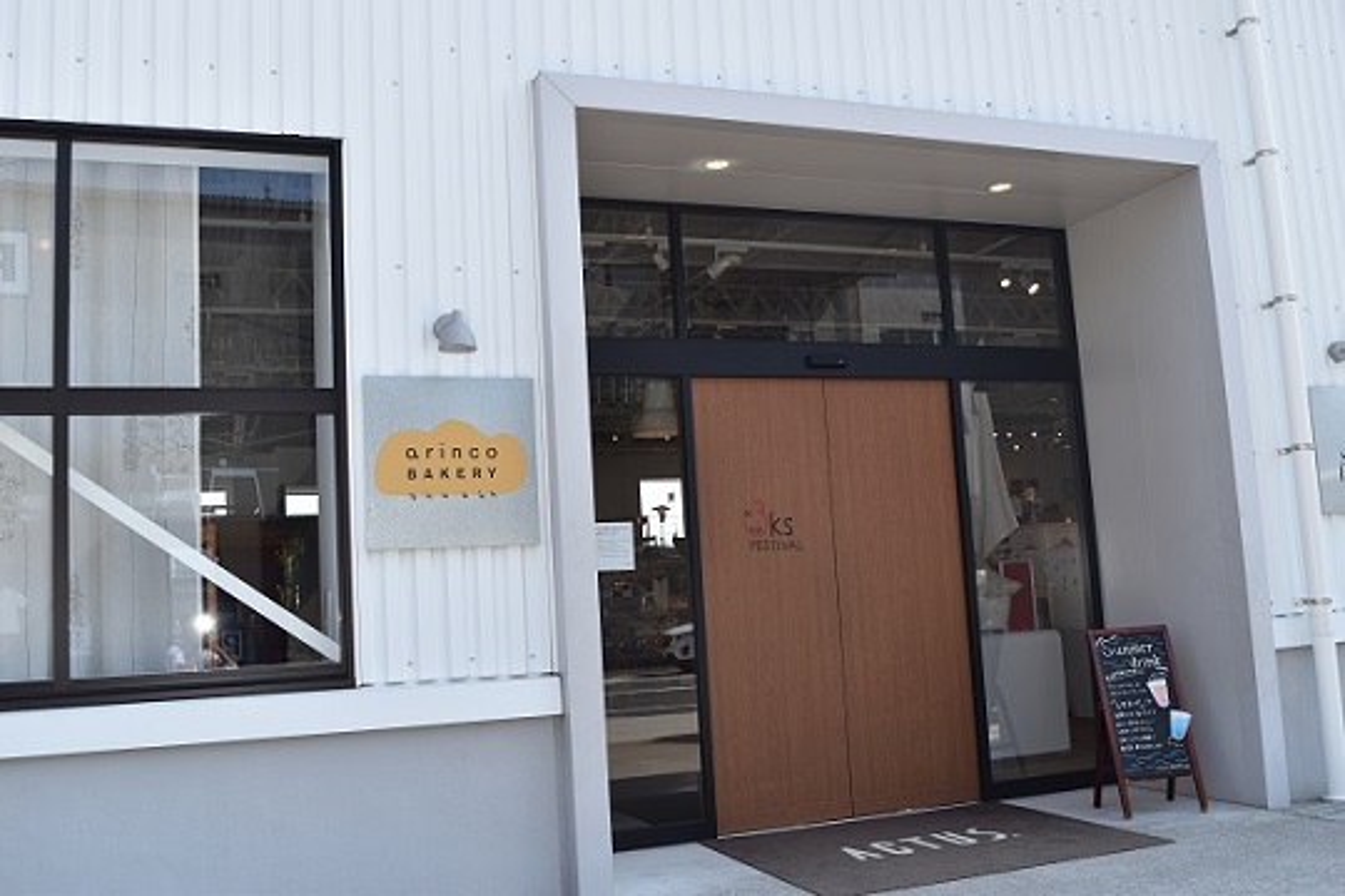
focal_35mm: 34
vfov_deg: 38.4
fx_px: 1289
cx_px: 672
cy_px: 448
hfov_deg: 55.1
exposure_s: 1/200
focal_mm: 23
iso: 100
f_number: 7.1
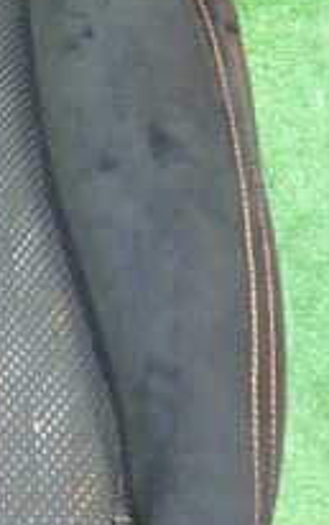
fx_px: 1103
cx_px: -286
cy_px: 293
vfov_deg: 26.8
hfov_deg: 14.6
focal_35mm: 77
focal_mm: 4.5
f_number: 2
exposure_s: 1/25
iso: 800
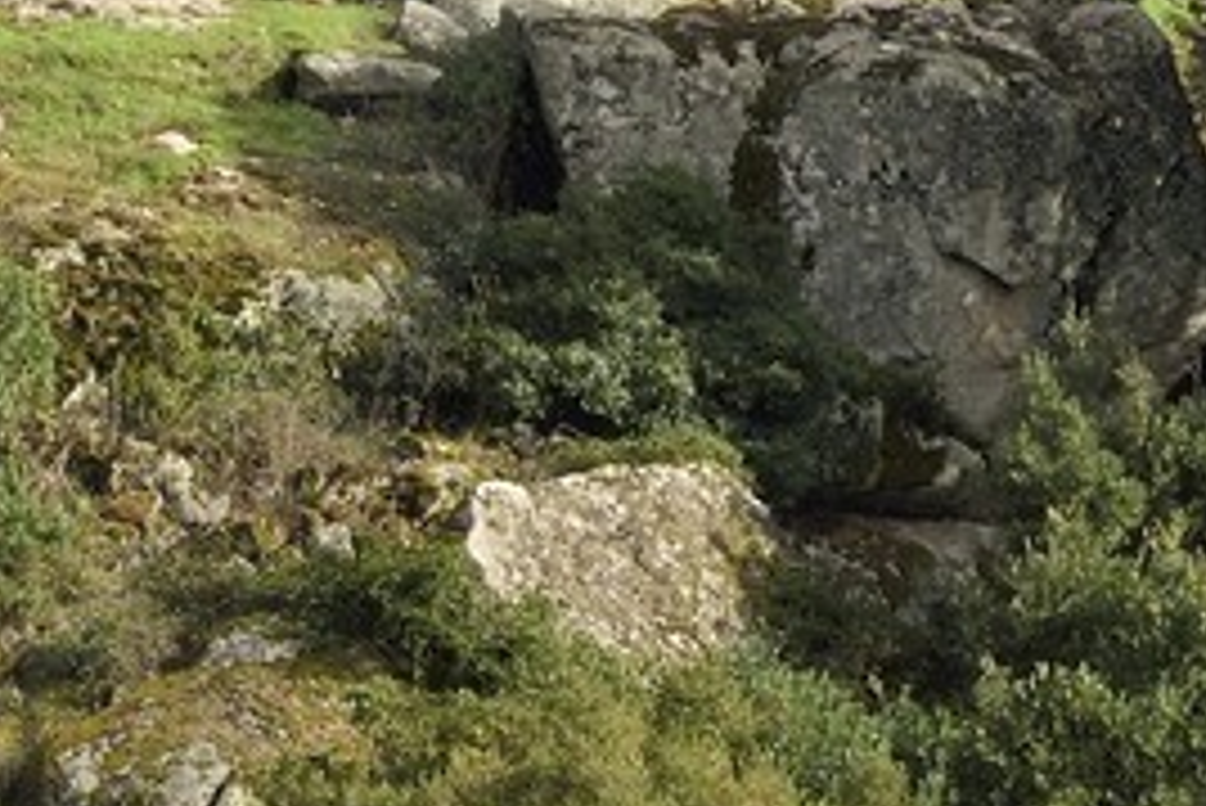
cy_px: -302
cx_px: -1300
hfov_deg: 1.9
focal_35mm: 1103
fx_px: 36969
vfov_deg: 1.2
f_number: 8
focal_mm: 185
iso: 200
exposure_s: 1/250
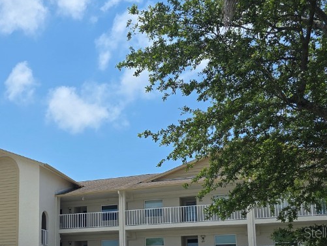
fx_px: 444
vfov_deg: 29.3
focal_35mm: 47
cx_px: 31
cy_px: 232
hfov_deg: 37.7
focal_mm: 6.3
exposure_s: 1/1186
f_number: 1.7
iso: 12
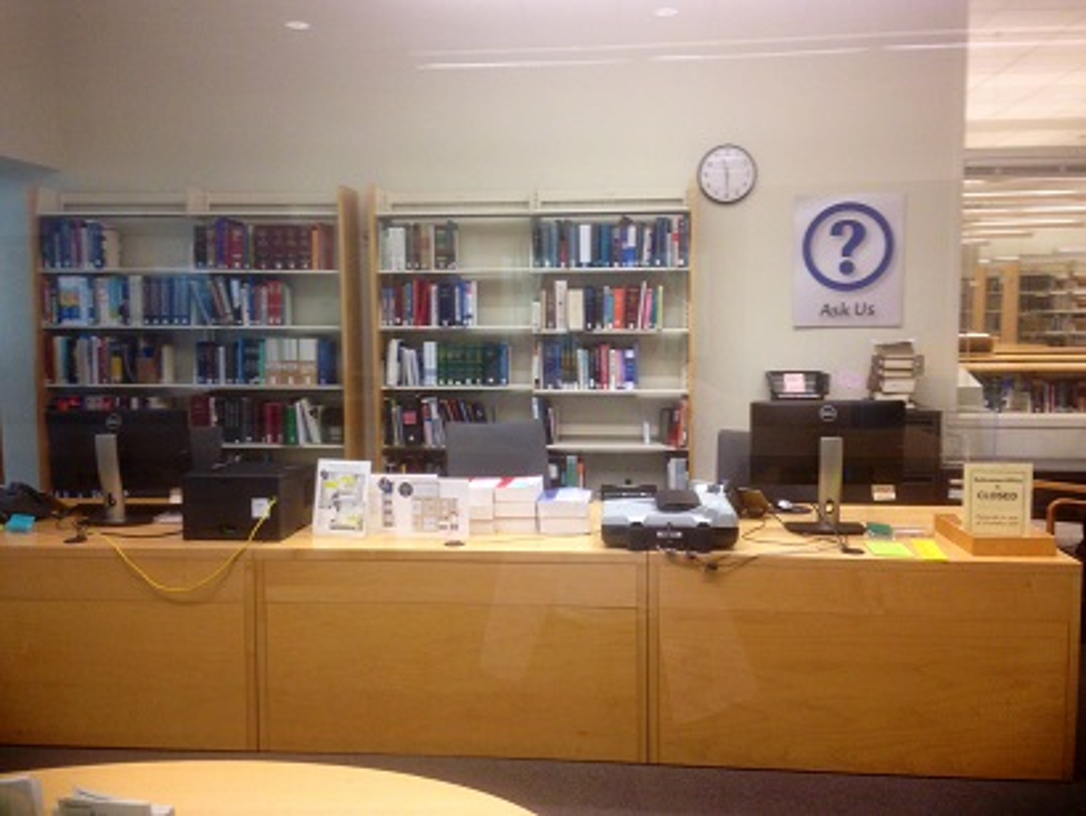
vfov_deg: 43.0
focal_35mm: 33
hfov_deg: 55.3
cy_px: 408
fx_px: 1036
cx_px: 543
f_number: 2.4
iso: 80
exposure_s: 1/20
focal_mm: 4.12
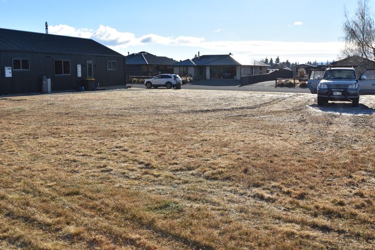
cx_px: 188
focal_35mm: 36
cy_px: 125
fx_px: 375
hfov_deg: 53.1
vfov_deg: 36.9
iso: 100
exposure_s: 1/200
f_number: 11
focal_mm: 24
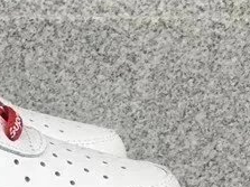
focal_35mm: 125
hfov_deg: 14.4
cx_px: -154
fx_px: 902
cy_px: 249
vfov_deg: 11.5
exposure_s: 1/119
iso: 25
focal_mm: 3.3
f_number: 2.4
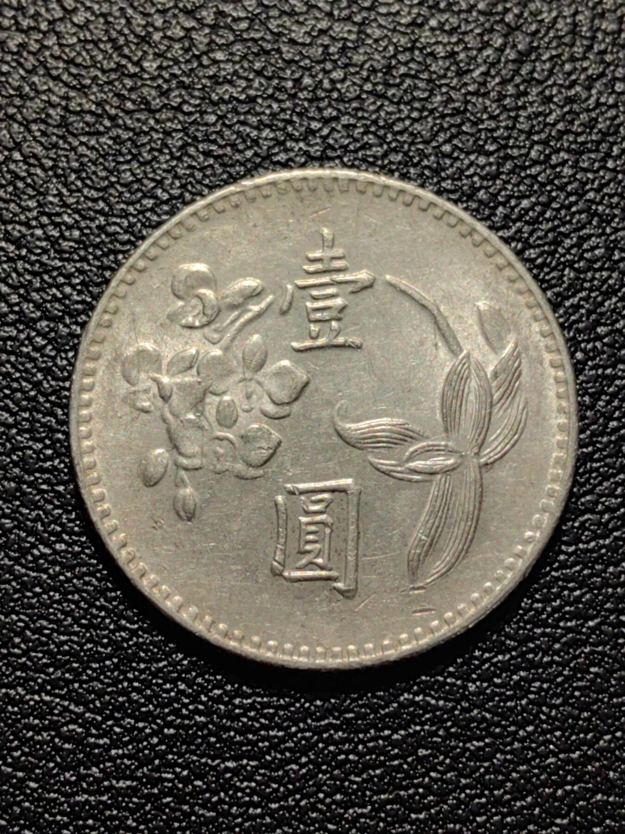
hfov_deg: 17.8
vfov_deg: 23.6
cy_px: 417
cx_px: 312
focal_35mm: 83
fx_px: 1998
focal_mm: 5.75
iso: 50
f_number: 2
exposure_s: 1/191
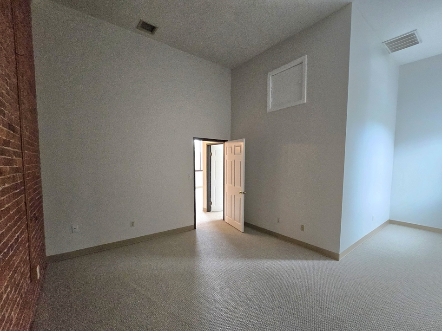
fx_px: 179
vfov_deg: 85.6
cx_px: 232
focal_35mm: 14
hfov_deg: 102.0
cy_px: 174
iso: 800
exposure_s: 1/60.2
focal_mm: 2.2
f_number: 2.2
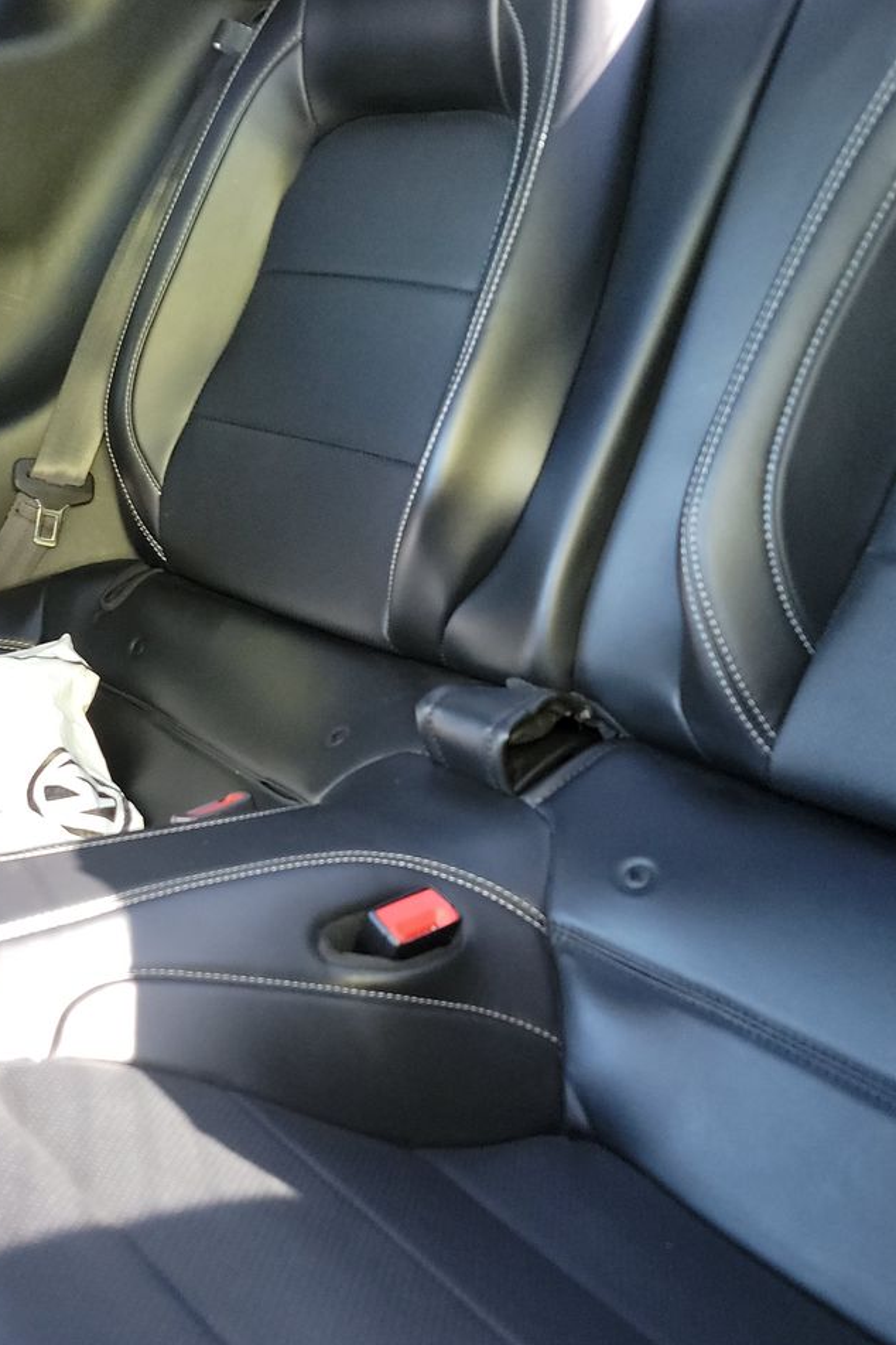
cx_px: 206
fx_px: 1568
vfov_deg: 46.1
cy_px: 825
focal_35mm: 42
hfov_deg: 31.2
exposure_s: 1/59
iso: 796
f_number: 1.8
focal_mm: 6.7
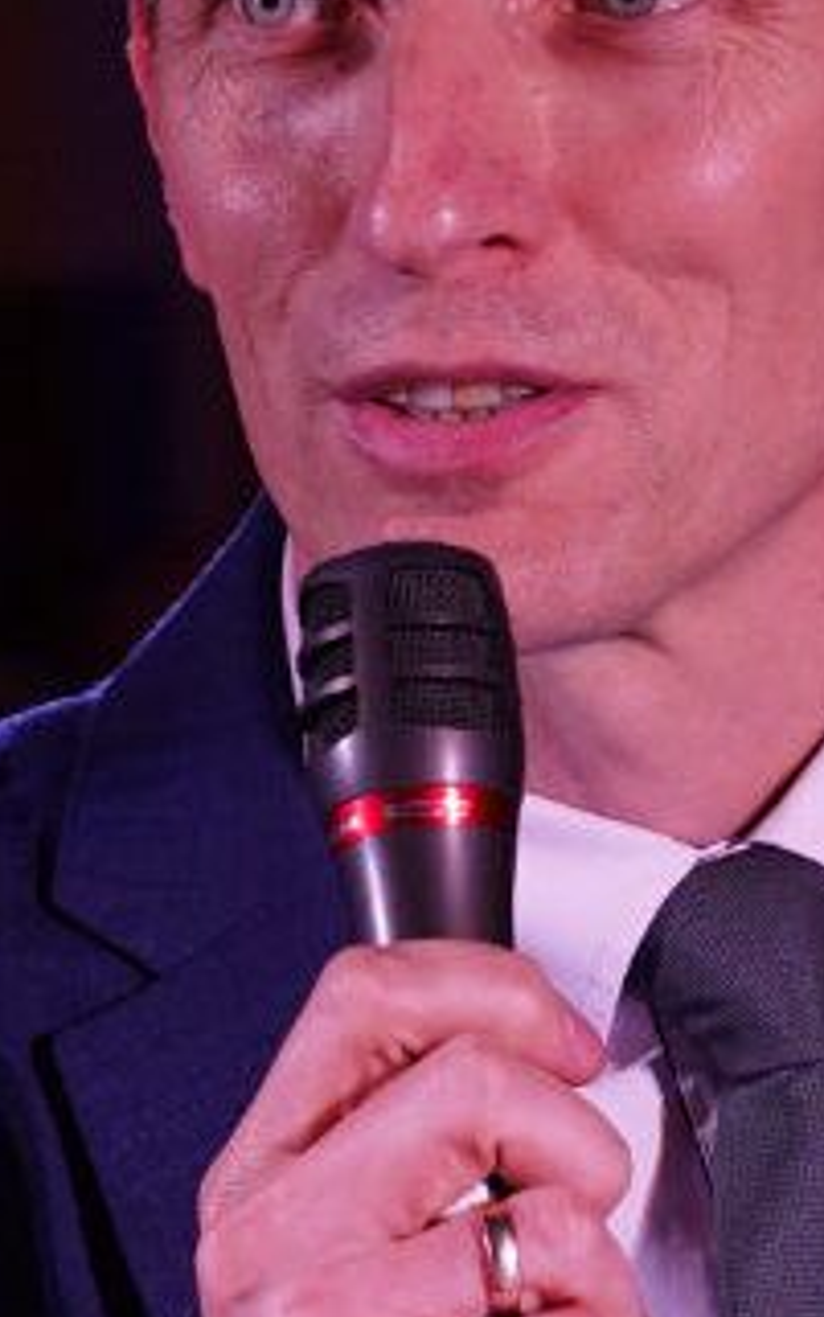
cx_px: 199
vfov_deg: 4.8
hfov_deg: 3.0
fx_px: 15537
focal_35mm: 433
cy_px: 615
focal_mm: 105
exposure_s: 1/160
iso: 3200
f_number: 6.3
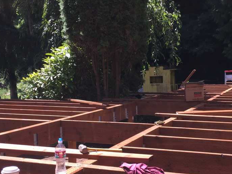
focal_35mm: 56
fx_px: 375
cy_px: 107
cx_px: 128
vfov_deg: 26.1
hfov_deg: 34.3
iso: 32
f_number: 2.2
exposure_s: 1/534
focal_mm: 4.15
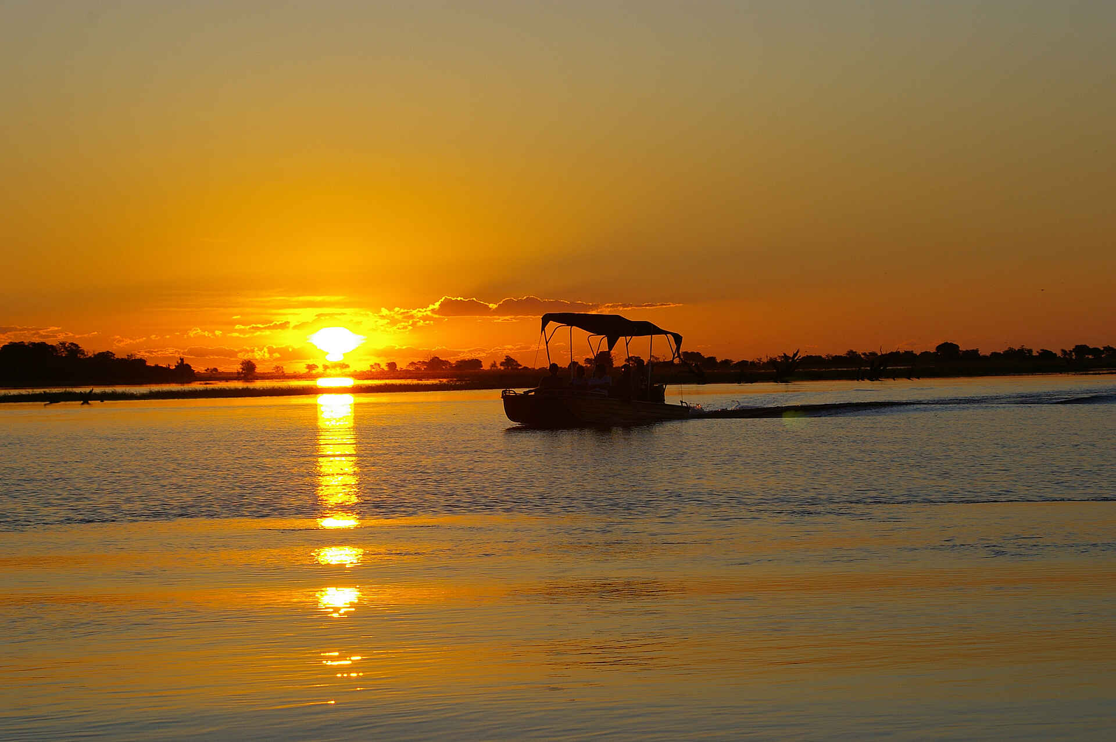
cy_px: 371
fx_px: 3485
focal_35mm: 112
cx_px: 558
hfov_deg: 18.2
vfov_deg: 12.2
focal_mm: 75
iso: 200
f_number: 9.5
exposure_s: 1/350
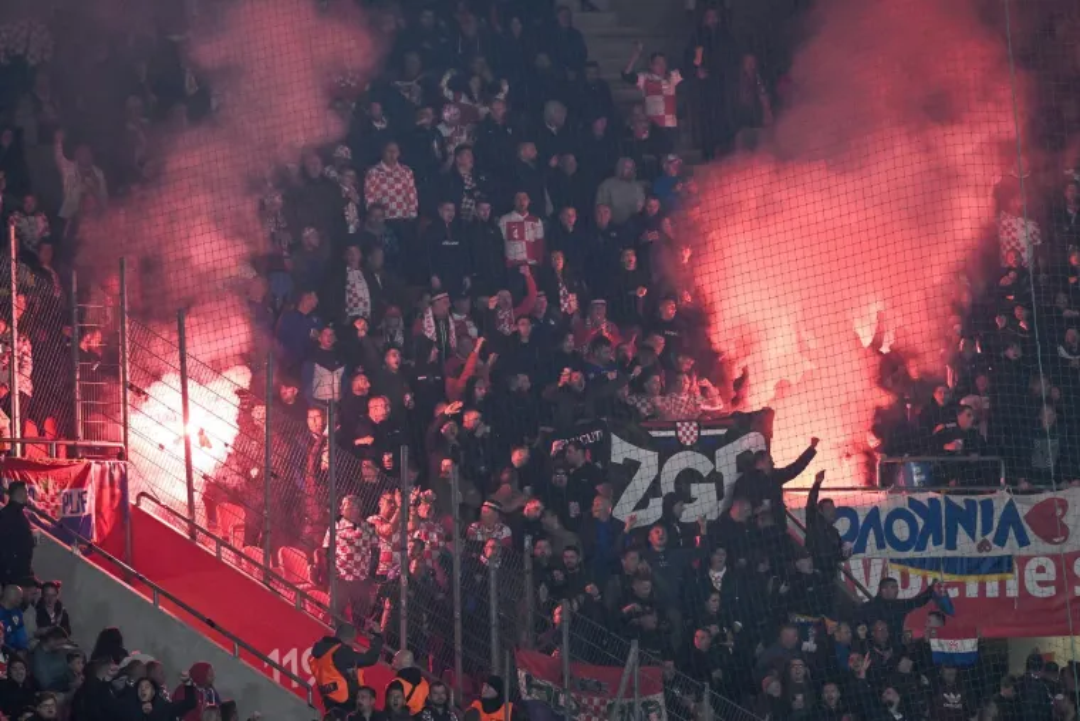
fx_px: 12001
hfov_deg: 5.2
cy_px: 360
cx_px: 540
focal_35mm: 400
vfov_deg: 3.4
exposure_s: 1/2500
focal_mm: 400
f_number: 4
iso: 4000
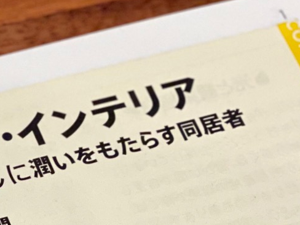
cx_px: -165
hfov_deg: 9.0
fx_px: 1863
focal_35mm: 215
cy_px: 226
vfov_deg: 6.9
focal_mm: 6
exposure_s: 1/122
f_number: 2
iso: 160
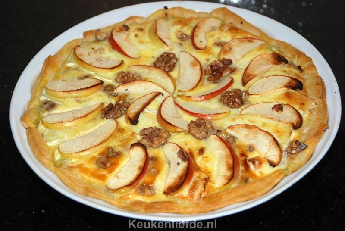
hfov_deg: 26.0
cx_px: 172
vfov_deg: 17.6
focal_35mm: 78
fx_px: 749
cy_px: 116
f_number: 5
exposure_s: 1/60
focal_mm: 52
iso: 160
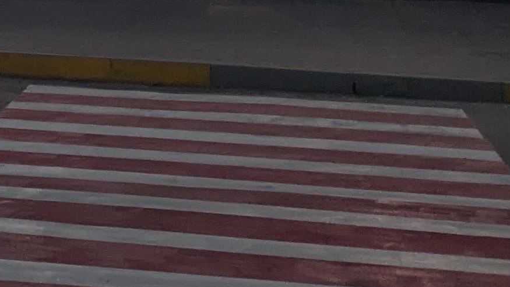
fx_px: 1947
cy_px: -465
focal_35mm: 144
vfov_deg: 7.7
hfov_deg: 13.6
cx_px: -364
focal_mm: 5.43
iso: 204
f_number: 1.89
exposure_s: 1/100
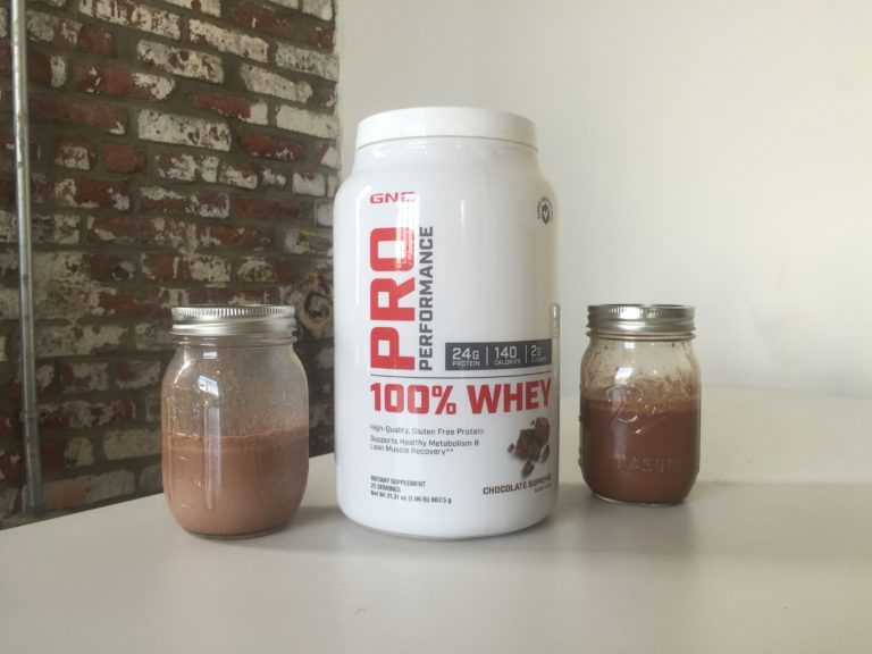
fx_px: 731
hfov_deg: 61.7
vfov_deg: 48.2
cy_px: 327
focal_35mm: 29
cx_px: 436
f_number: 2.2
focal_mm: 4.15
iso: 40
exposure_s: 1/60
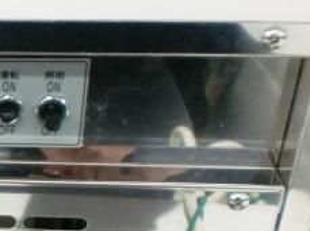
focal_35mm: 98
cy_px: 257
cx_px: -119
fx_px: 876
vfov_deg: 14.7
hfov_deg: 18.4
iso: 320
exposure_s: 1/60
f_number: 3.1
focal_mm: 6.3
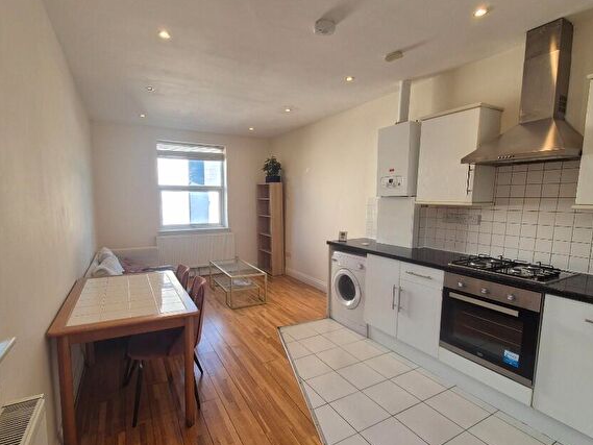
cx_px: 279
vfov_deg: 78.1
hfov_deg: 94.4
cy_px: 233
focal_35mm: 16
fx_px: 274
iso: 50
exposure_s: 1/111
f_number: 2.2
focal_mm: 2.2
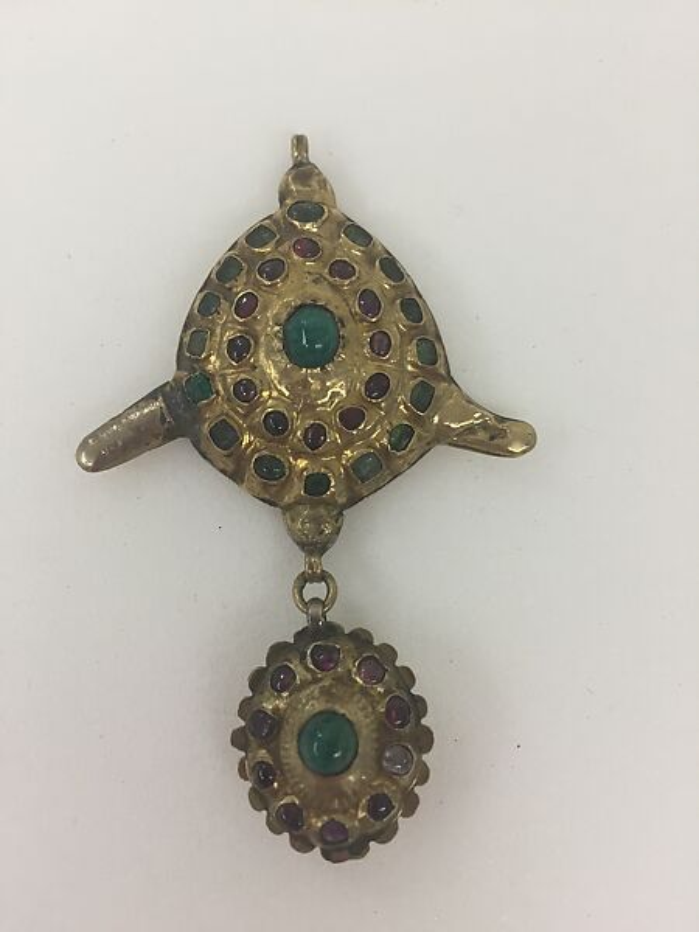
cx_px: 350
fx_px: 781
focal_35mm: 29
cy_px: 466
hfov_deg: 48.2
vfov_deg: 61.7
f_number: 2.2
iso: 32
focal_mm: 4.15
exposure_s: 1/40
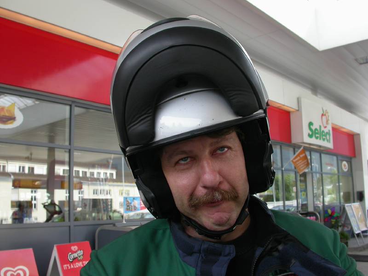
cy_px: 138
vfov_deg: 37.7
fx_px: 404
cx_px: 184
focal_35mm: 38
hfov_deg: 49.0
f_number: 3.7
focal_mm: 7.85
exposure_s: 1/112
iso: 100
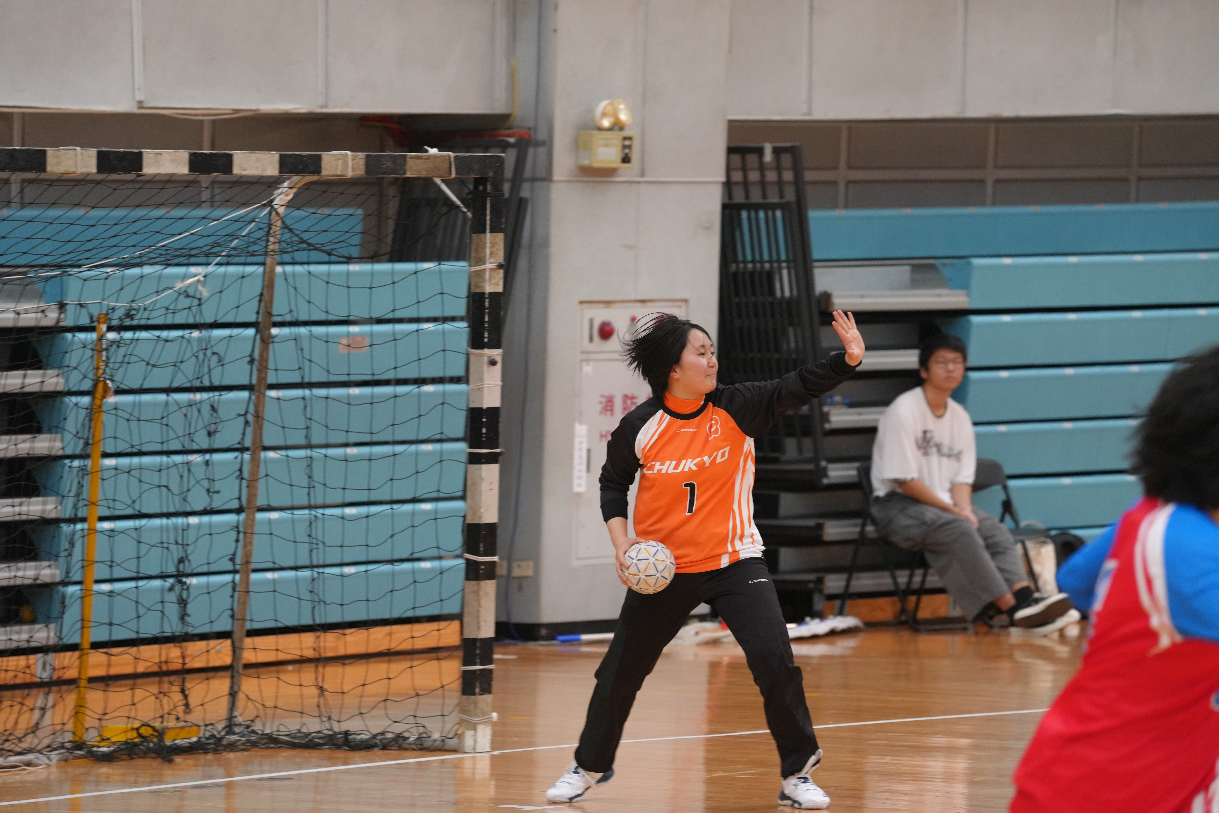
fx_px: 6772
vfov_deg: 6.9
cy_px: 406
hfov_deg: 10.3
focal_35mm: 200
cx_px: 610
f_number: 5
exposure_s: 1/400
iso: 4000
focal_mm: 200
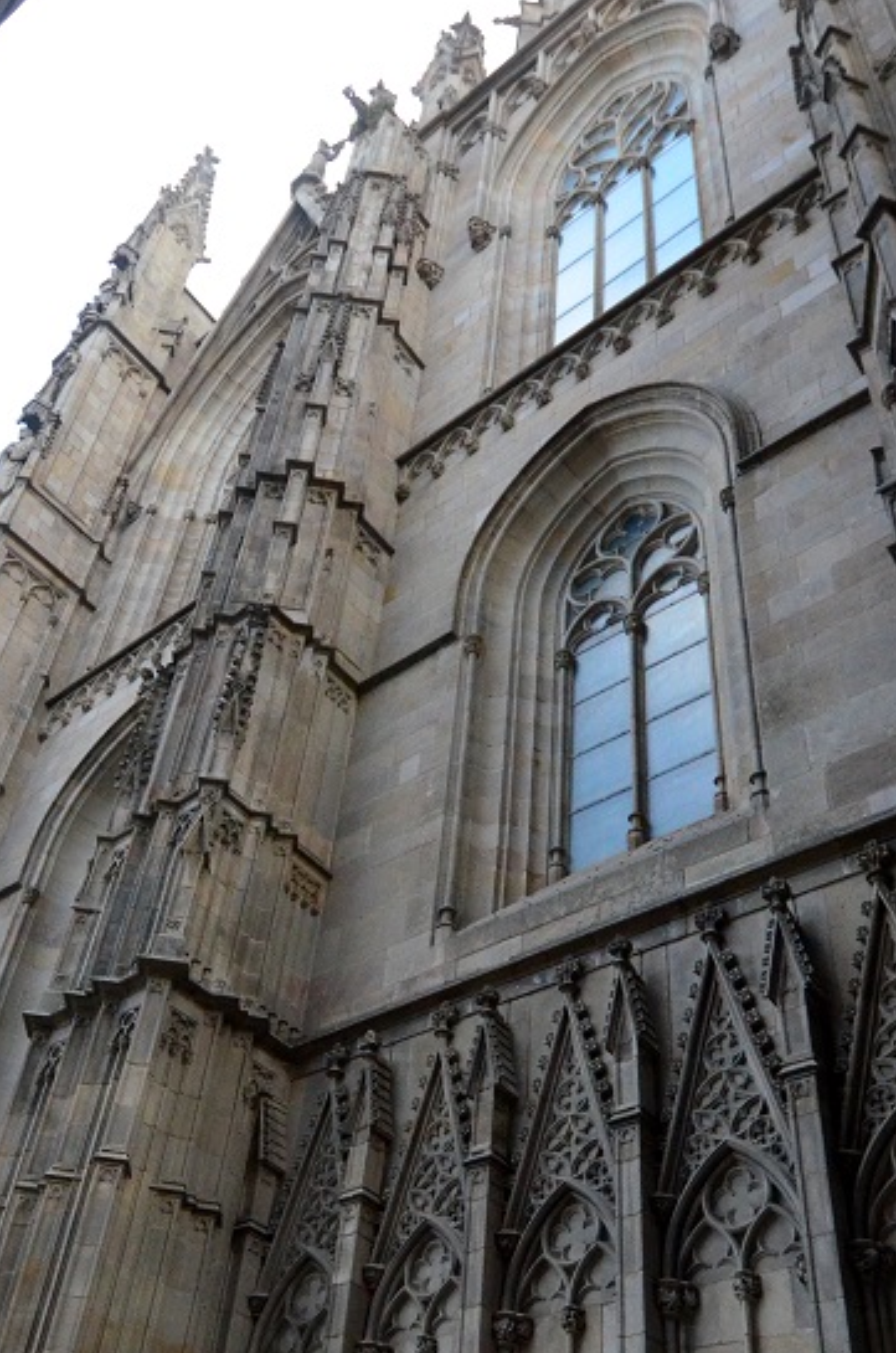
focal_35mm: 33
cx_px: 351
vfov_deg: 56.5
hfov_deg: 39.6
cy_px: 865
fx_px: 1237
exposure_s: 1/5000
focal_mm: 12
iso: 3200
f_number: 4.5
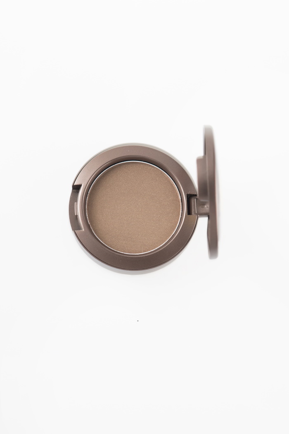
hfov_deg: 16.1
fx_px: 1023
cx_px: 144
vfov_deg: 23.9
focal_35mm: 85
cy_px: 217
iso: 200
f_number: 6.3
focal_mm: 85
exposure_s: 1/20
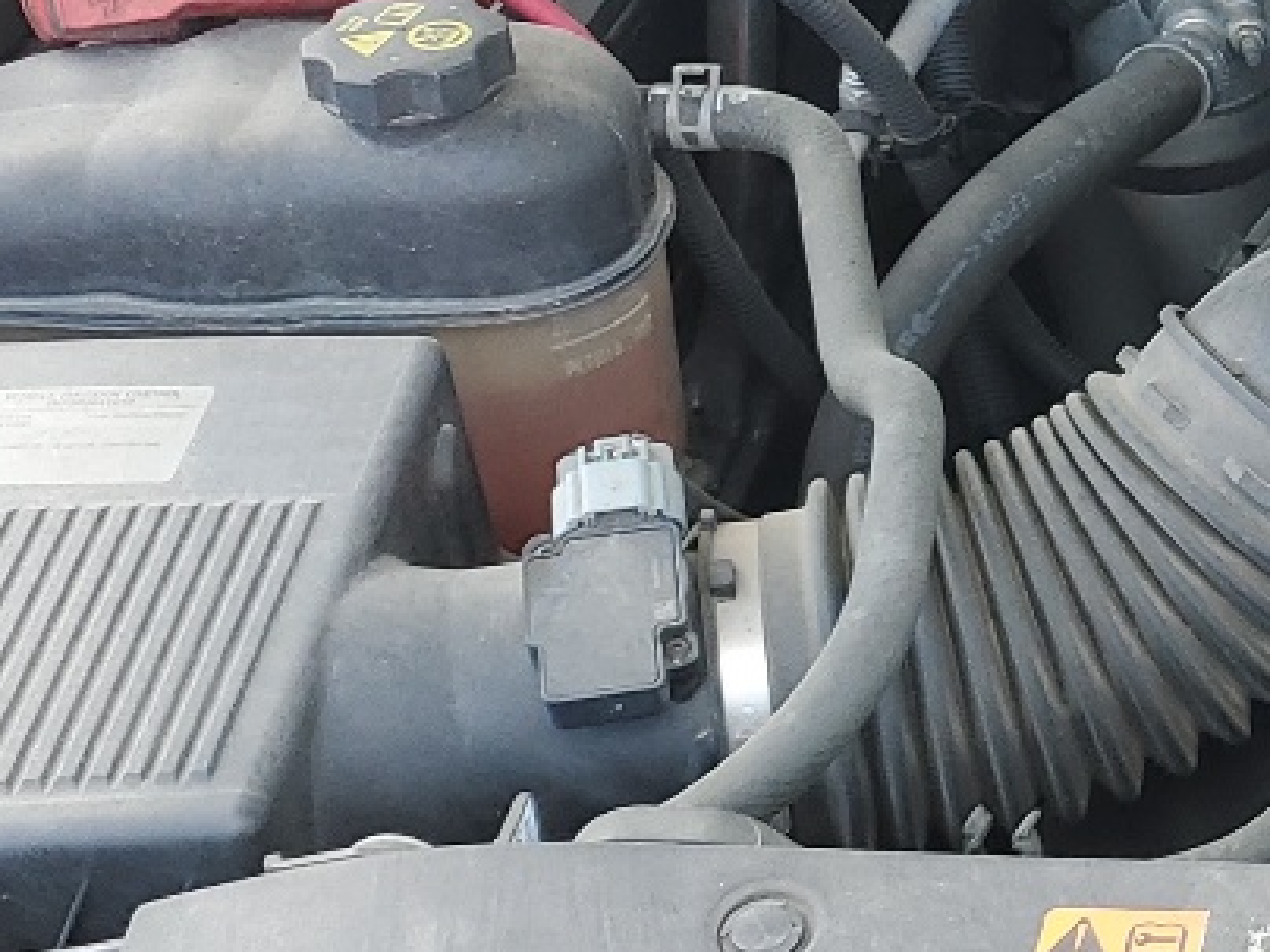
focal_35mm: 103
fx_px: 3779
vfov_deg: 14.3
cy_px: 151
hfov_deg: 16.6
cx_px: 2125
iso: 50
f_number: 1.5
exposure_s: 1/222
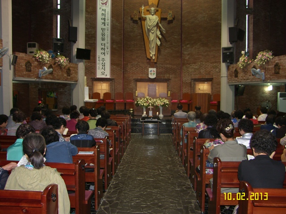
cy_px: 107
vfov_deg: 40.7
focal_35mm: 35
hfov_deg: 52.6
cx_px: 143
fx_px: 289
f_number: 2.2
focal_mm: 9
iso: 100
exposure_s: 1/30
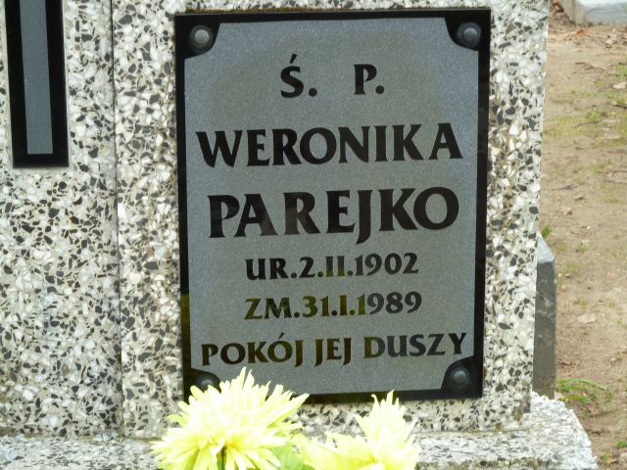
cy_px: 235
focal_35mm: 111
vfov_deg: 13.3
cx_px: 314
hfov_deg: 17.7
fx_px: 2011
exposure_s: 1/60
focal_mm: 18.2
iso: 80
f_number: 4.4
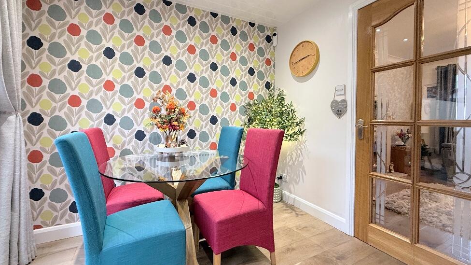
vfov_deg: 67.0
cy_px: 124
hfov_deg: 99.3
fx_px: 200
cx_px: 228
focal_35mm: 16
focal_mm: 2.22
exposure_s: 1/50
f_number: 2.2
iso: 250
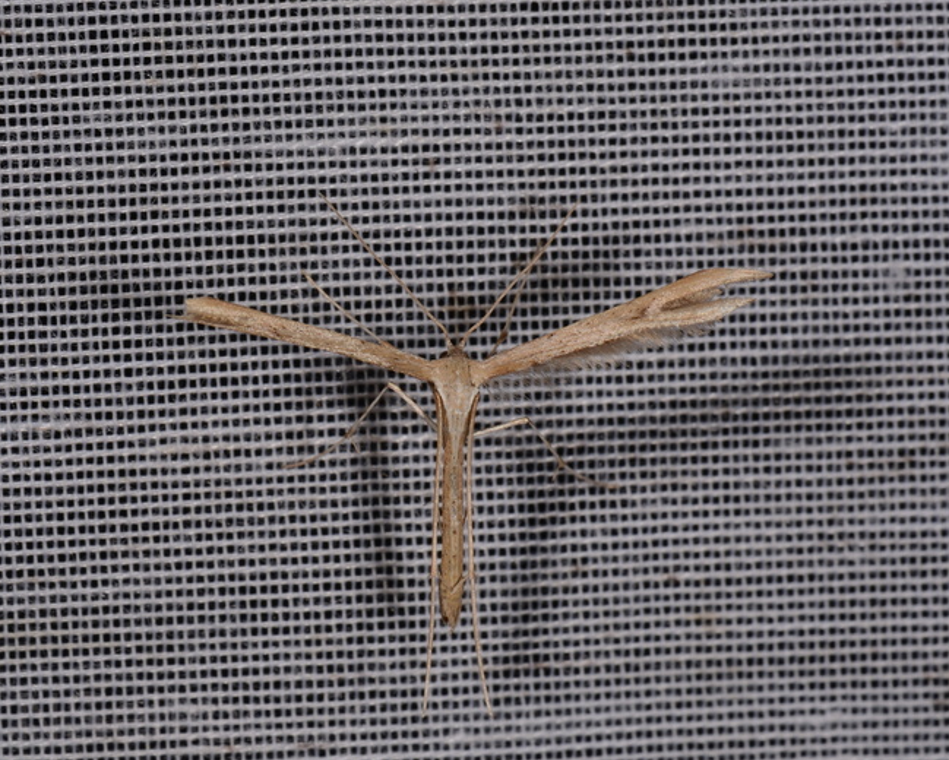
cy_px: 380
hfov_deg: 13.2
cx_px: 485
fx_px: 4091
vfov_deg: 10.6
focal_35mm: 146
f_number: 25
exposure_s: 1/60
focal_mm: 85
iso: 100
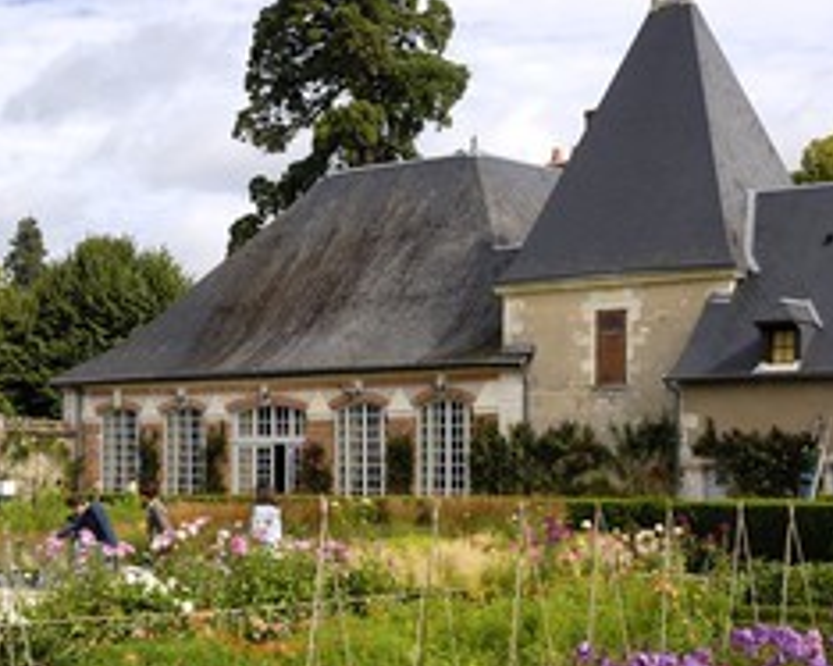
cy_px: 431
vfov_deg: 21.5
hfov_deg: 26.3
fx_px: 1750
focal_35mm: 71
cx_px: 176
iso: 100
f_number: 5.6
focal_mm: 28
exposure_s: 1/320
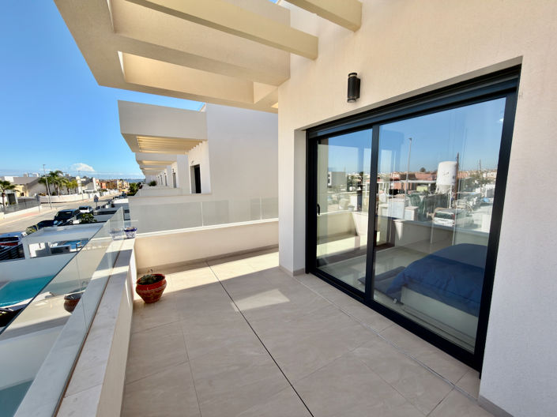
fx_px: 225
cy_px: 208
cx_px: 278
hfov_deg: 102.1
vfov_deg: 85.6
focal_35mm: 14
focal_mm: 2.22
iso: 16
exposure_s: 1/500
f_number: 2.2
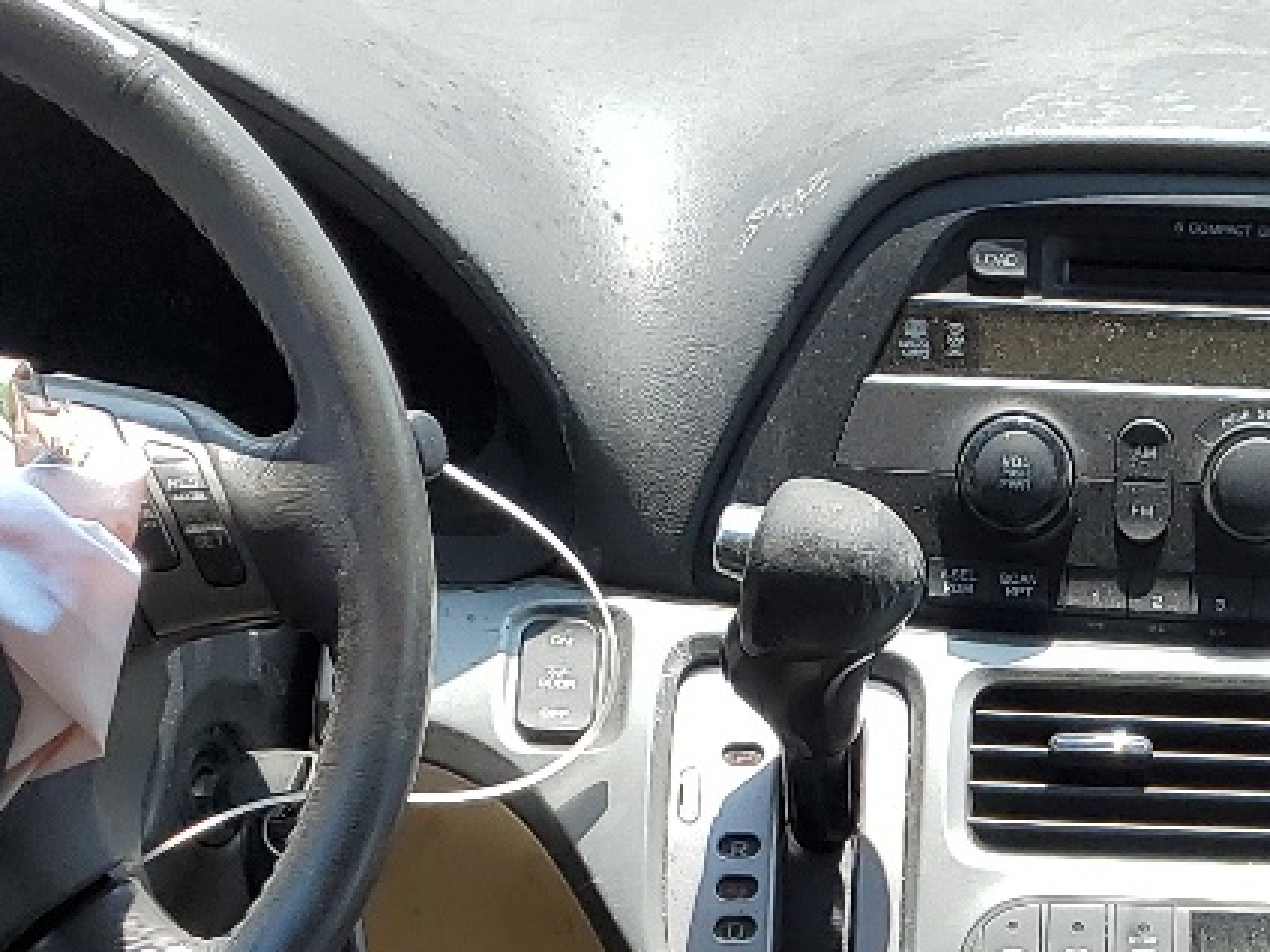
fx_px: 3595
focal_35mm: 98
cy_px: 1593
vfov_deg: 13.8
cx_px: 1126
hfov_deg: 19.7
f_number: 1.5
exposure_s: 1/909
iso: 50
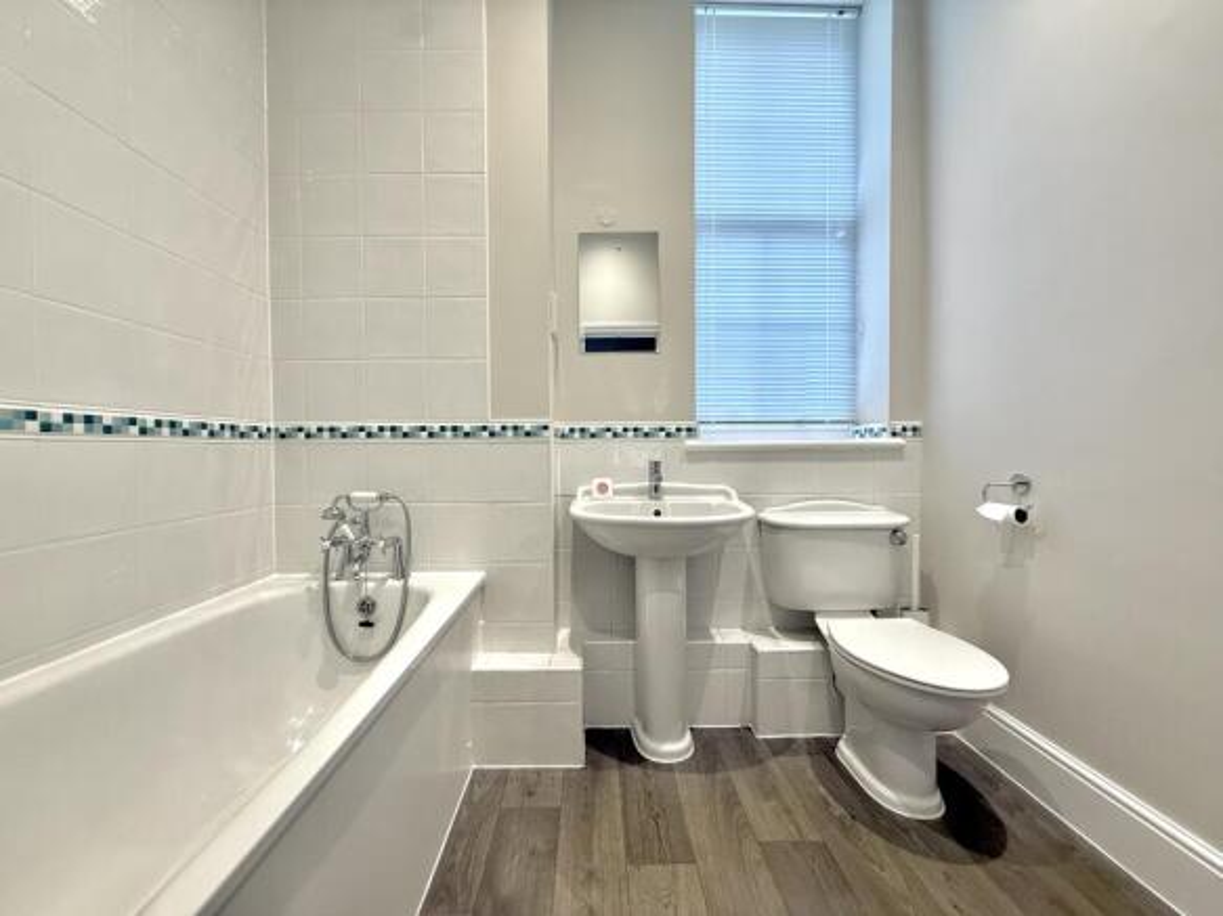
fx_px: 495
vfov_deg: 85.7
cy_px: 458
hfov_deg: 102.1
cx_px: 612
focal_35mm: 14
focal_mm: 2.22
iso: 250
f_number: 2.2
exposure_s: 1/100
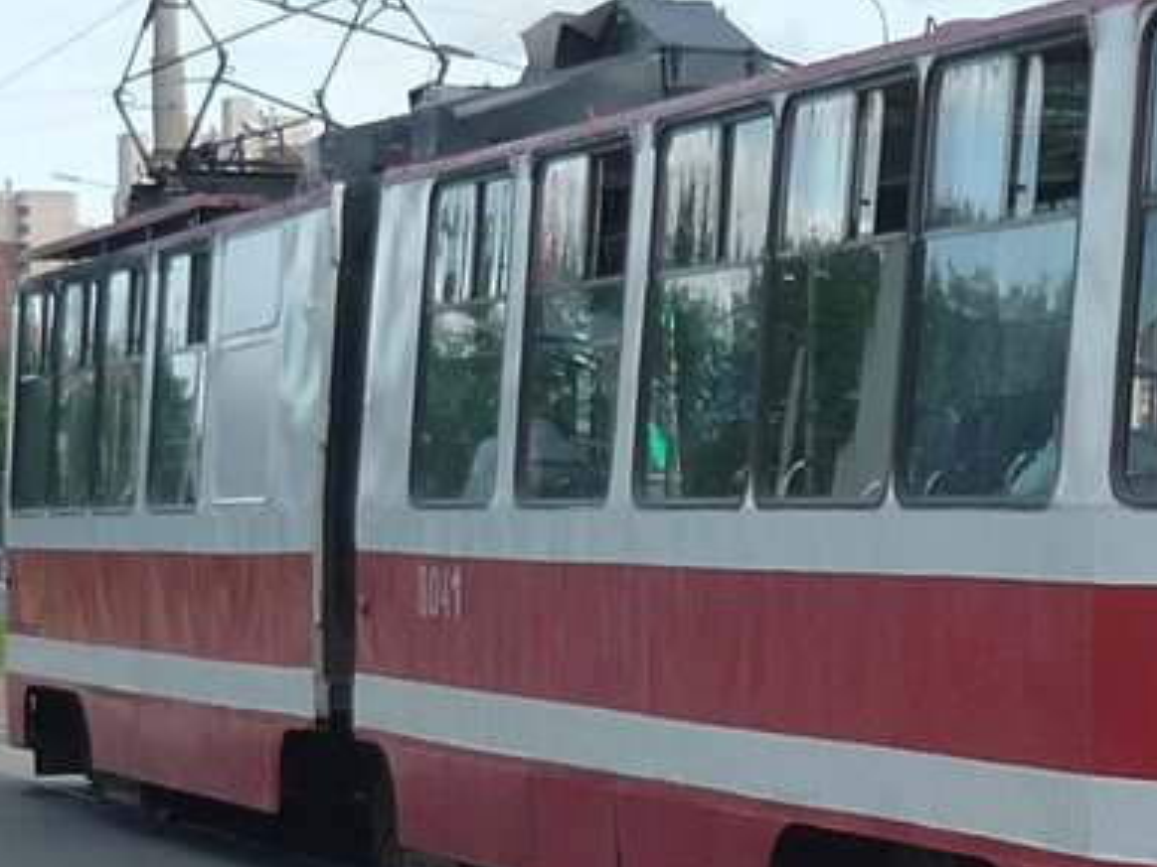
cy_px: 423
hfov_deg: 21.7
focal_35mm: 87
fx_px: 2908
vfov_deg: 17.0
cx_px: 1142
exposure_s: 1/640
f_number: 2.8
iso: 100
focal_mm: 5.5
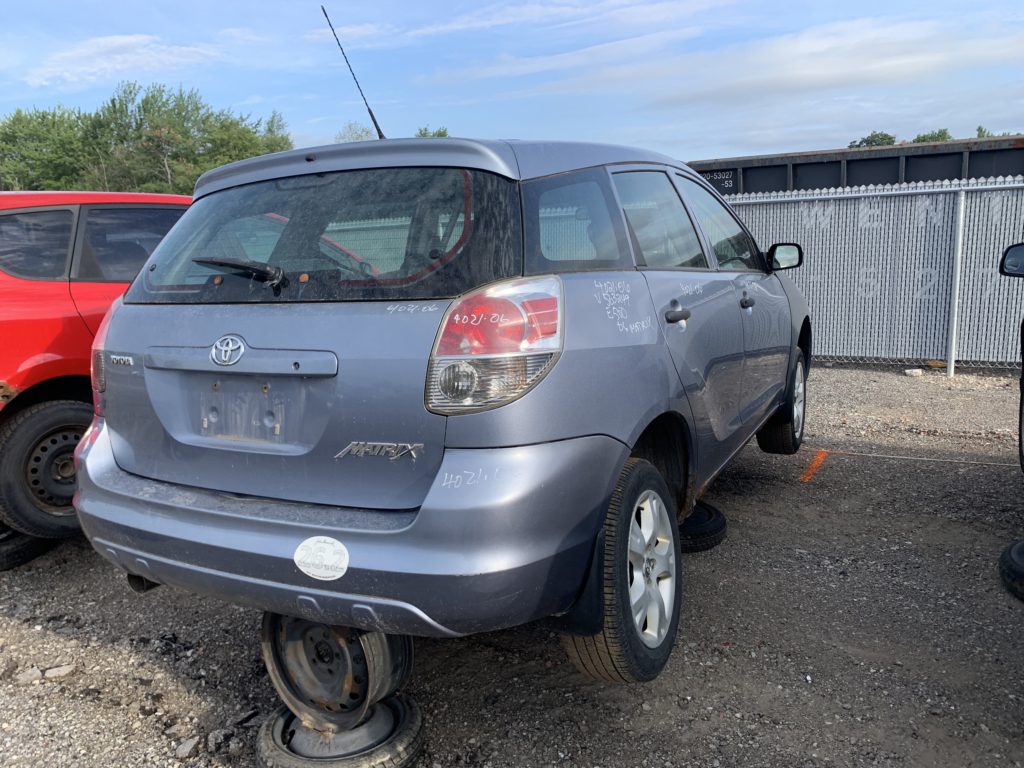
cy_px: 384
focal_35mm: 26
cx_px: 512
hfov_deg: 67.3
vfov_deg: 53.1
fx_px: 769
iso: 25
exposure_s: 1/911
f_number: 1.8
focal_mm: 4.25
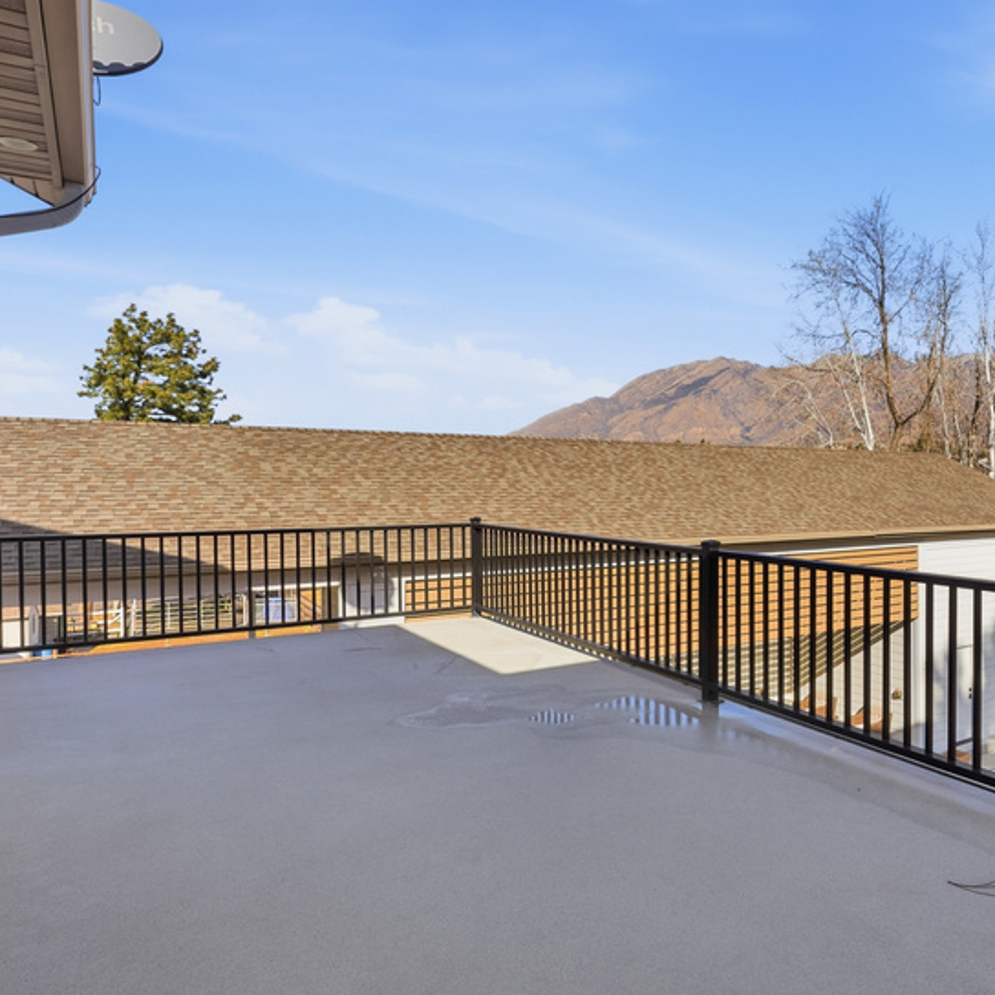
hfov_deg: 61.6
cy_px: 488
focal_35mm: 24
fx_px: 796
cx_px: 704
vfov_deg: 64.0
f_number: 8
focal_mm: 15.3
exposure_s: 1/8000
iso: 200
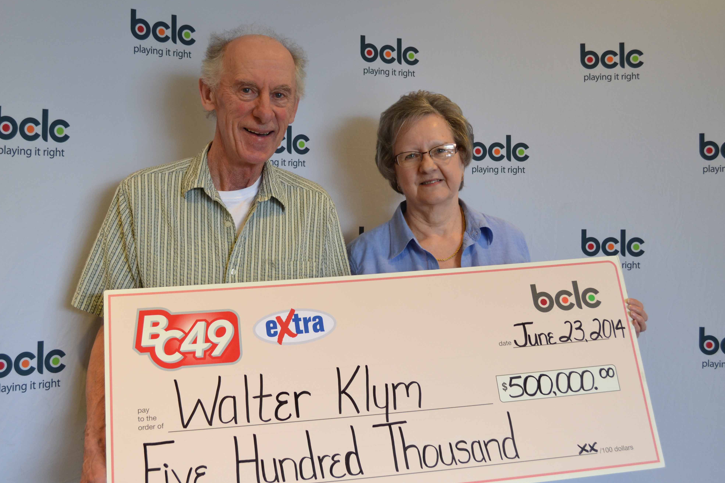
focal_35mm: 42
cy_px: 233
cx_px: 332
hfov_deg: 46.4
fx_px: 846
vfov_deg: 31.9
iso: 400
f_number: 4.5
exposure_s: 1/30
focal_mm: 24
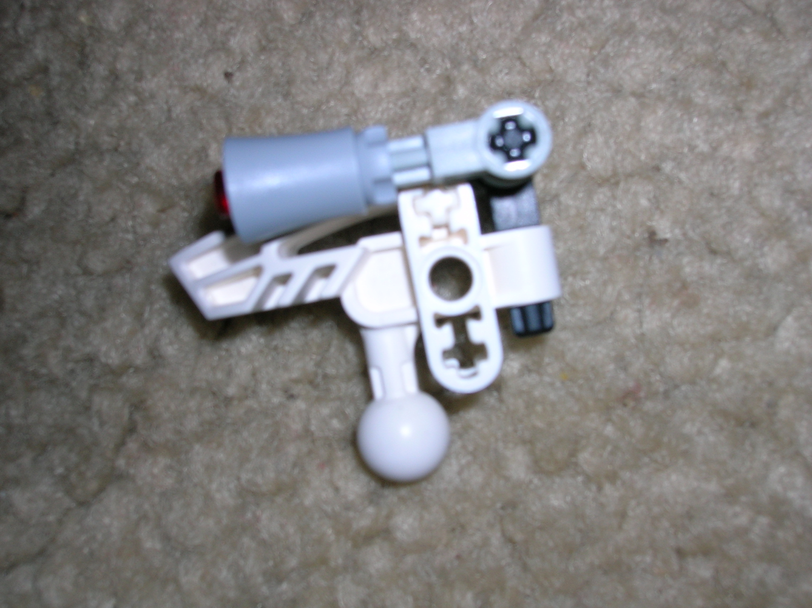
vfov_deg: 31.5
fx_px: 1078
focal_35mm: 46
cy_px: 304
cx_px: 406
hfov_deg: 41.3
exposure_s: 1/60.1
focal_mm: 7.7
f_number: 5.4
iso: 50
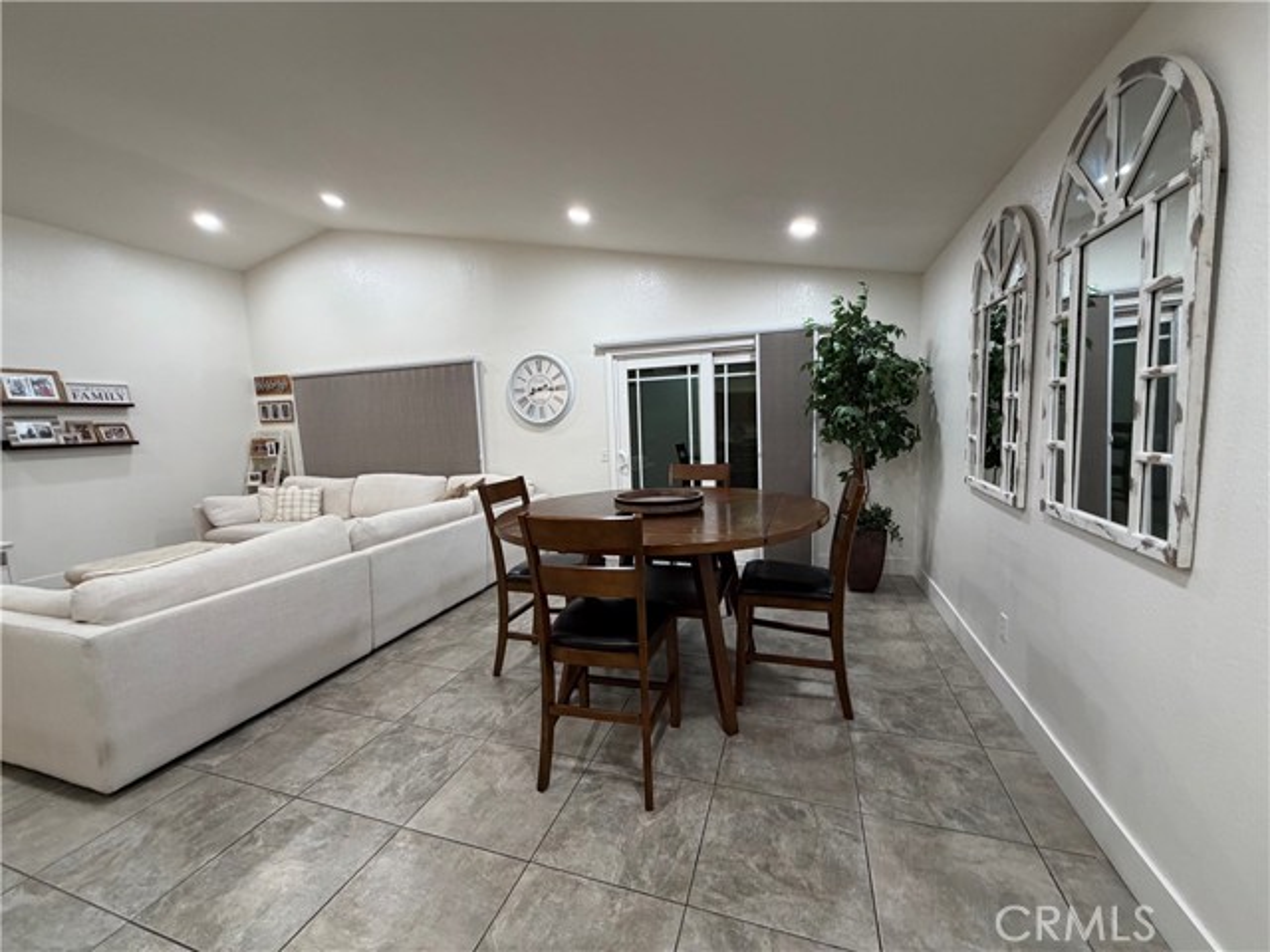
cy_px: 476
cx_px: 635
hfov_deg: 102.1
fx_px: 514
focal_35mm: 14
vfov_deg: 85.7
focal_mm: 2.22
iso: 250
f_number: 2.2
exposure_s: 1/60
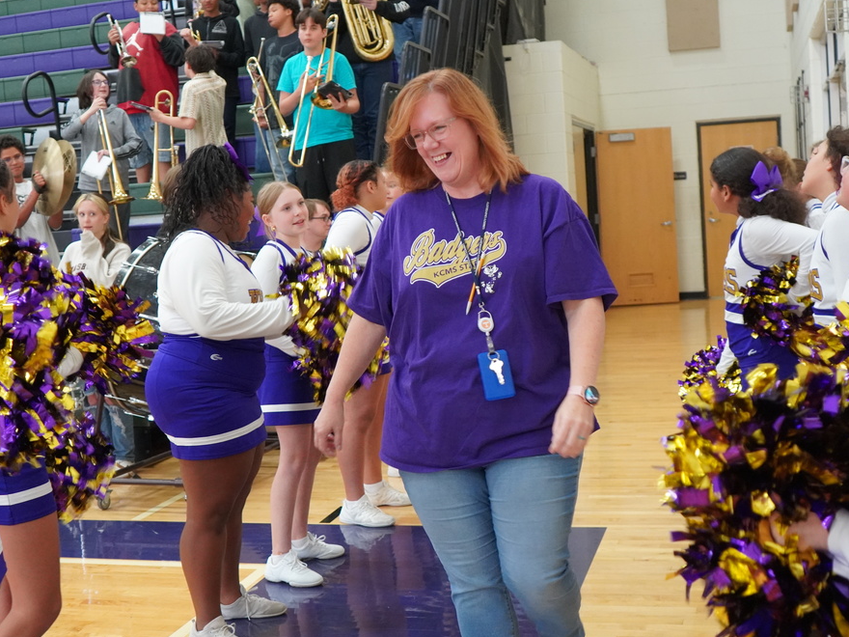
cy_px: 323
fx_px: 1153
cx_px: 396
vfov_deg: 30.9
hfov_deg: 40.4
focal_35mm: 47
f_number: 4
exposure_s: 1/160
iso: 3200
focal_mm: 28
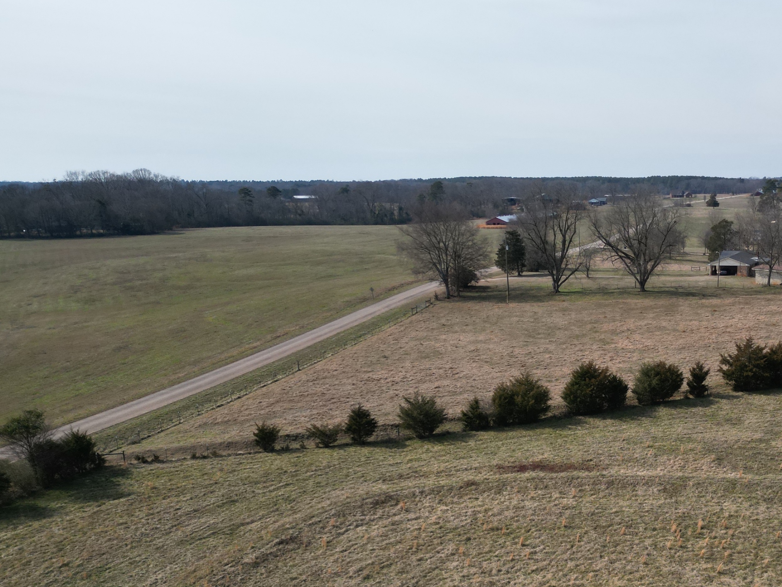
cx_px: 600
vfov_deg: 36.0
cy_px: 439
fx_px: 881
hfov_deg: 45.9
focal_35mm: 39
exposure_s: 1/4000
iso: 200
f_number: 1.7
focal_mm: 6.72
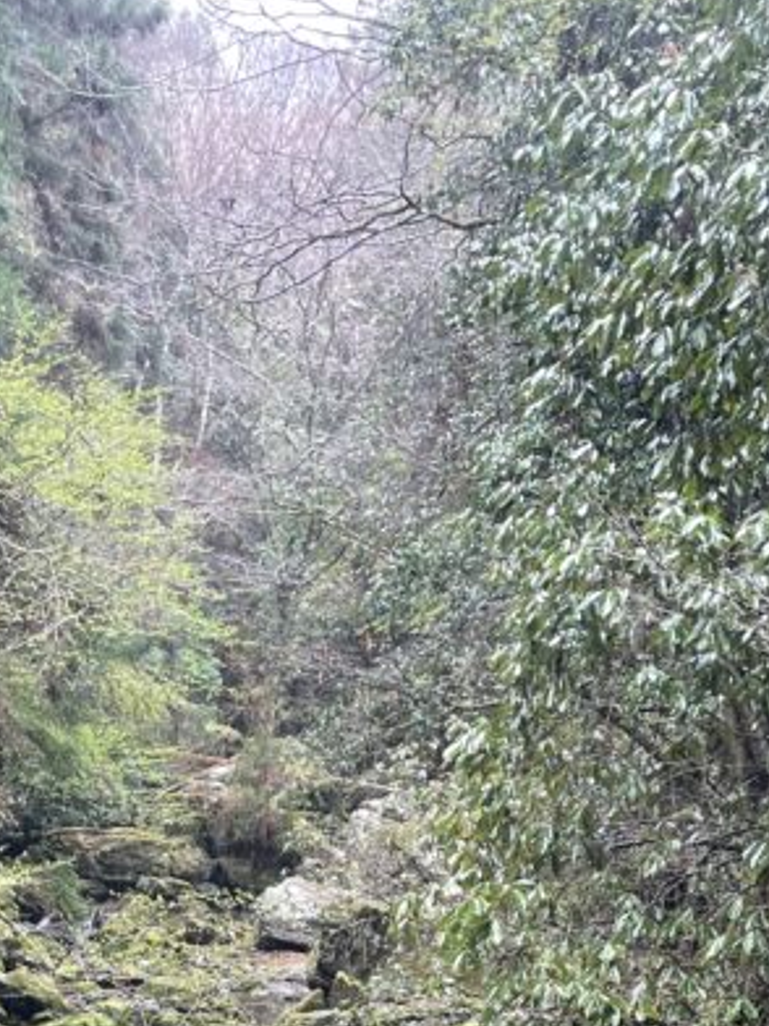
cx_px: 233
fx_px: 2014
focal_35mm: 68
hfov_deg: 21.5
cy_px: 1301
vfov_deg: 25.1
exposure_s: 1/121
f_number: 1.6
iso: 50
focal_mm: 4.2
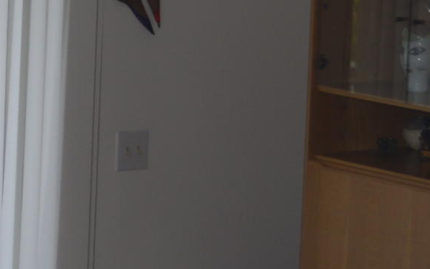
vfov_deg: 6.8
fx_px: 2238
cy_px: -139
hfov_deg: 10.3
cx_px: -364
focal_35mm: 191
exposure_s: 1/160
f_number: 4
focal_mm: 24
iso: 100
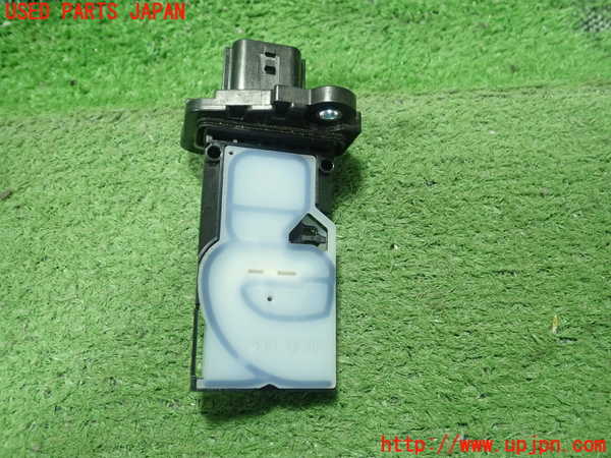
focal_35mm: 30
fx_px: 530
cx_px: 306
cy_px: 229
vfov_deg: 46.8
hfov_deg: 60.0
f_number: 2.3
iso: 500
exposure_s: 1/125
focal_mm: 5.5
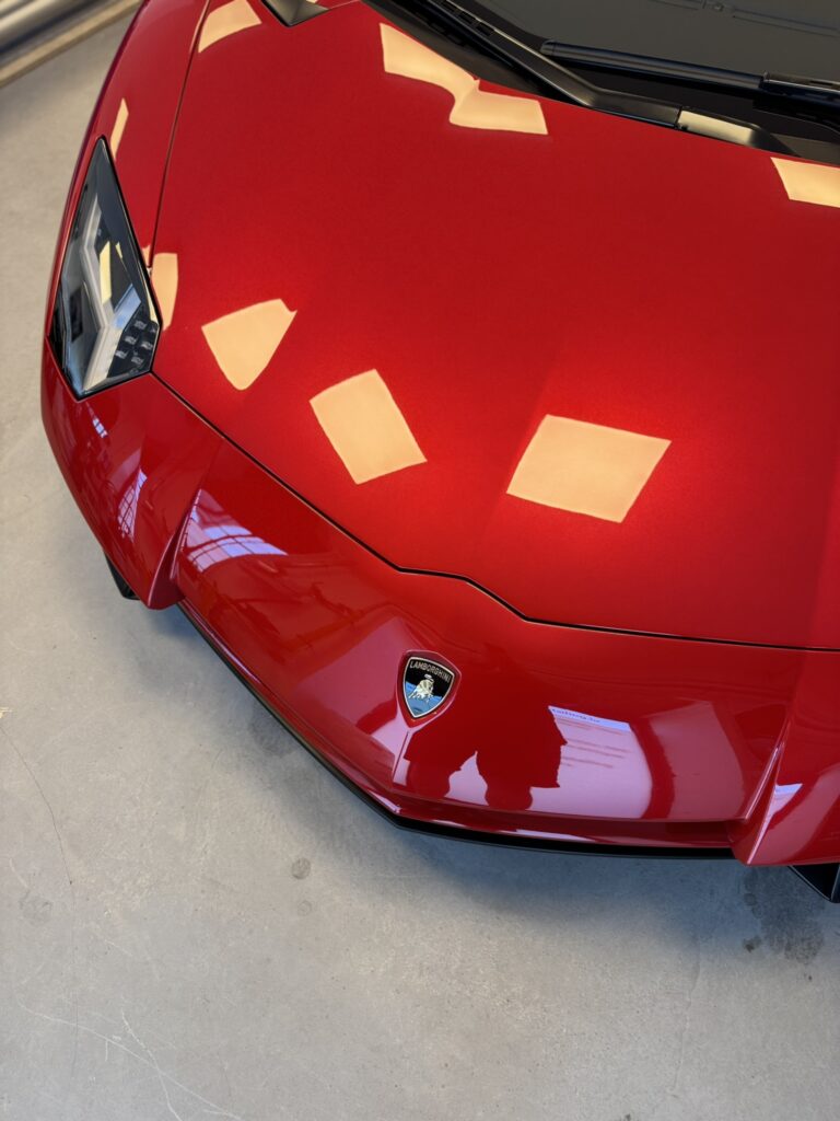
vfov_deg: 71.6
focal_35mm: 24
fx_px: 777
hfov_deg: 56.8
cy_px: 560
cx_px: 420
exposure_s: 1/100
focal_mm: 6.76
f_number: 1.78
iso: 125
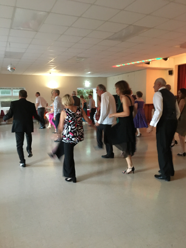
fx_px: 208
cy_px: 124
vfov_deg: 61.7
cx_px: 93
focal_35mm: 29
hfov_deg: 48.2
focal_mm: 4.15
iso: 500
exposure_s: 1/17
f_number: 2.2
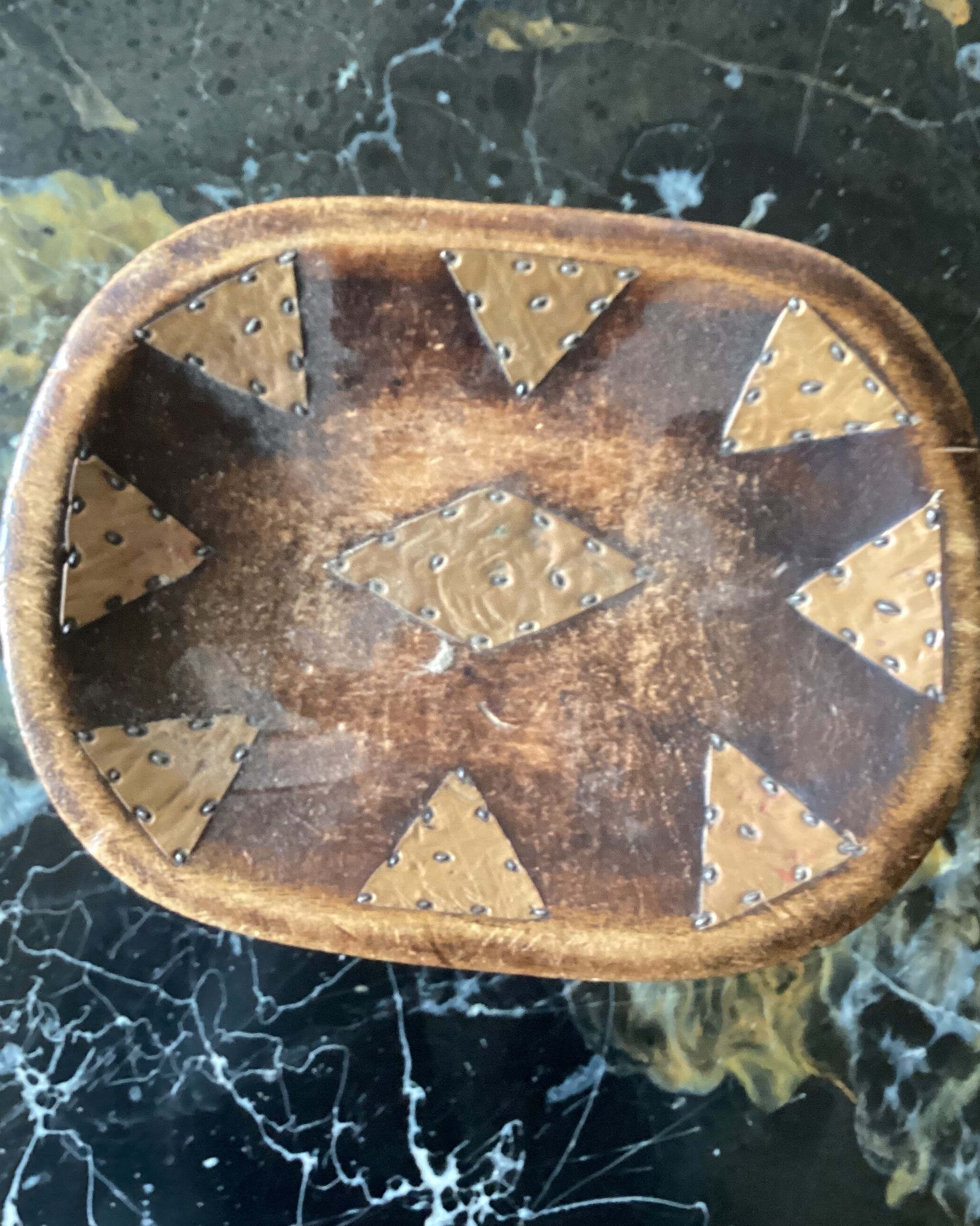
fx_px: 1378
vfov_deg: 47.8
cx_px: 454
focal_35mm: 38
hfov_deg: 39.1
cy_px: 520
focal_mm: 3.3
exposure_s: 1/40
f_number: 2.4
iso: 400
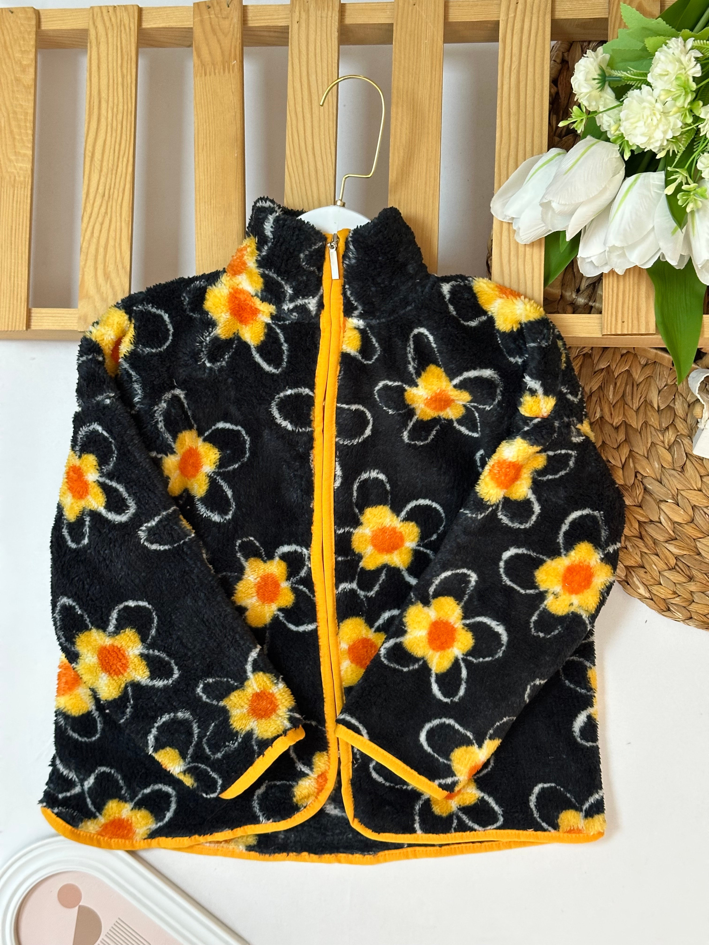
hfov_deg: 30.3
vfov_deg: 39.7
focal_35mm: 48
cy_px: 472
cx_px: 354
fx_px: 1311
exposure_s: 1/60
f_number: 1.78
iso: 200
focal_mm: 6.86
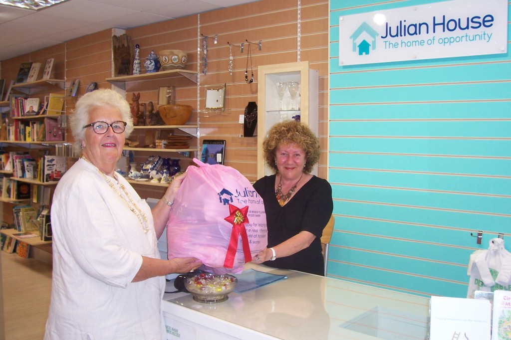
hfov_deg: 55.8
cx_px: 256
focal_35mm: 34
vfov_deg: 38.9
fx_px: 482
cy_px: 170
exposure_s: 1/90
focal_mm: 5.6
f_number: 2.7
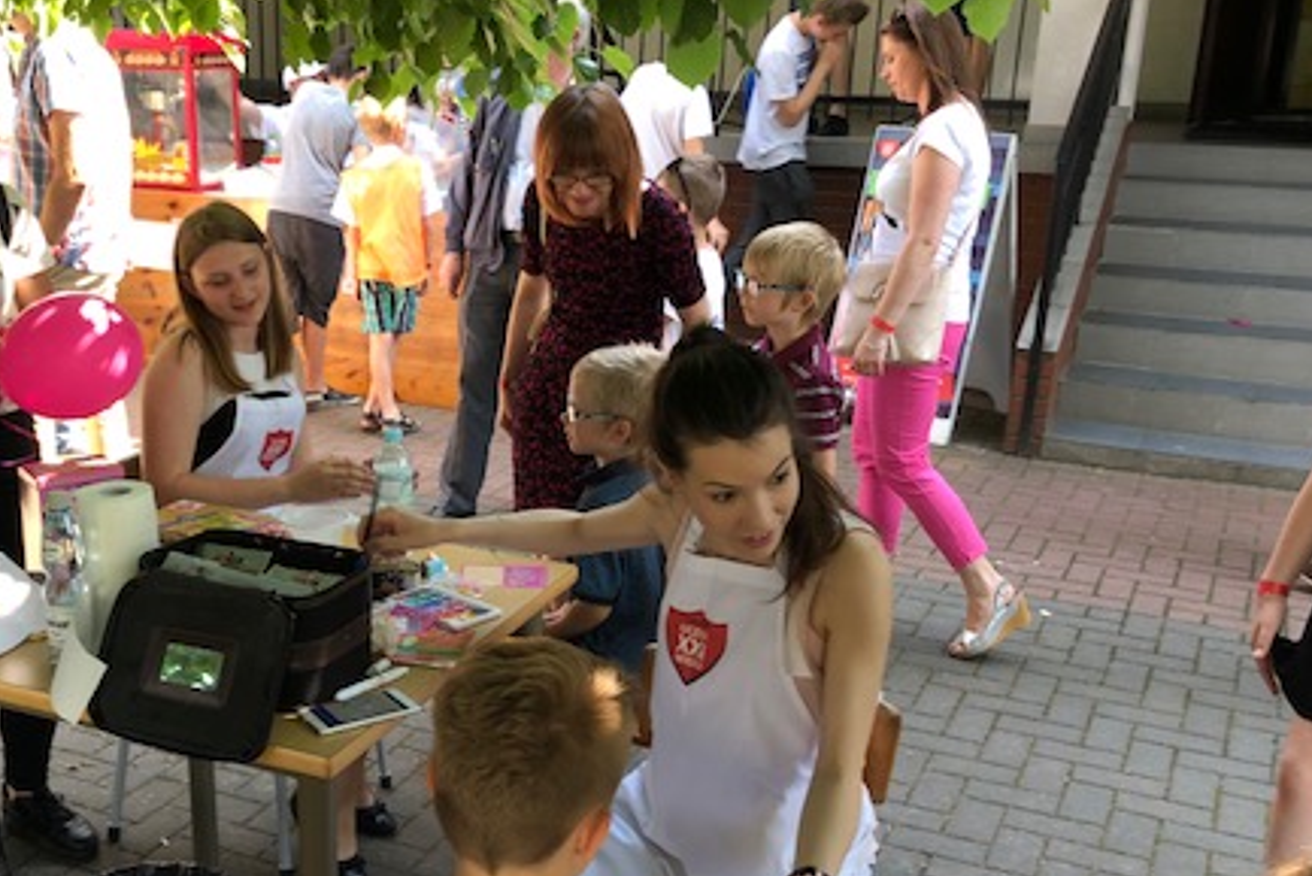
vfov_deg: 31.1
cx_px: 427
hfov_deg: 44.7
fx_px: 1568
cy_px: 546
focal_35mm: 43
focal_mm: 3.99
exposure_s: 1/100
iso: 40
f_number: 1.8
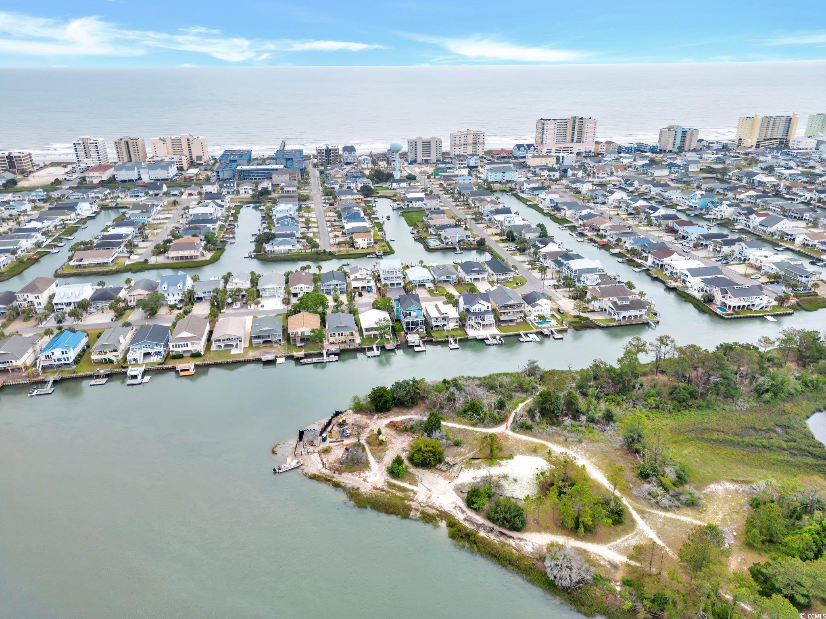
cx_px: 413
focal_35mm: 24
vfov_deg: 56.8
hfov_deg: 71.6
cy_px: 310
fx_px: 573
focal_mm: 6.72
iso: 200
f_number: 1.7
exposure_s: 1/800
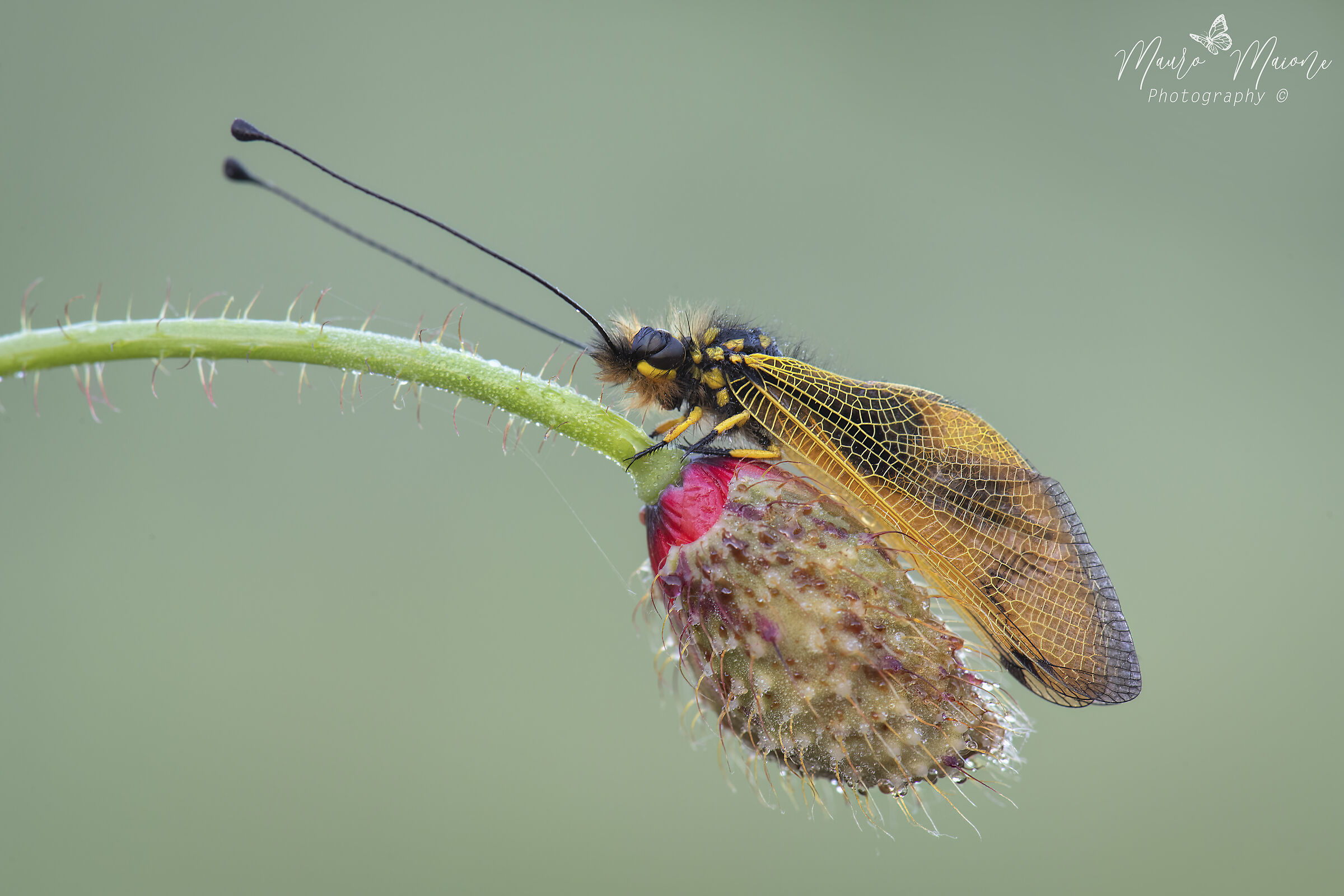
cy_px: 448
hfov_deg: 11.4
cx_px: 672
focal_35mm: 180
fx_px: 6719
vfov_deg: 7.6
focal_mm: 180
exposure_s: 1/40
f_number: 16
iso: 1000
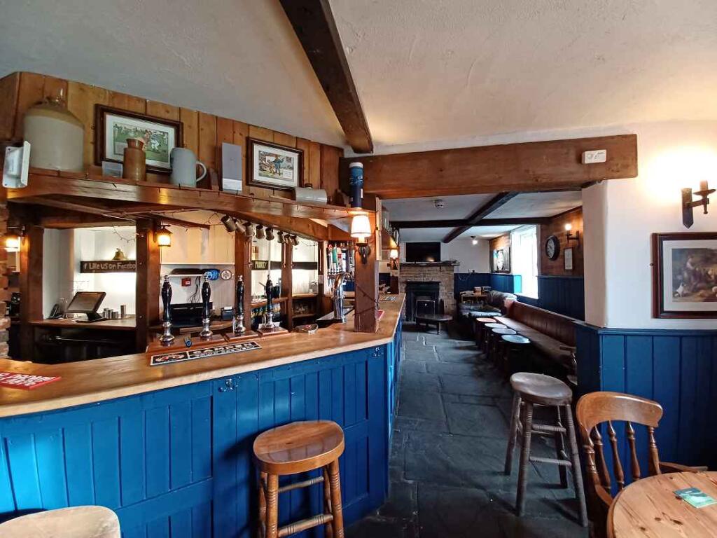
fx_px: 269
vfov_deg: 89.9
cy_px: 269
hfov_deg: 106.2
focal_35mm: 13
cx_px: 358
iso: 200
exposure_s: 1/25
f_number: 2.2
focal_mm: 1.42
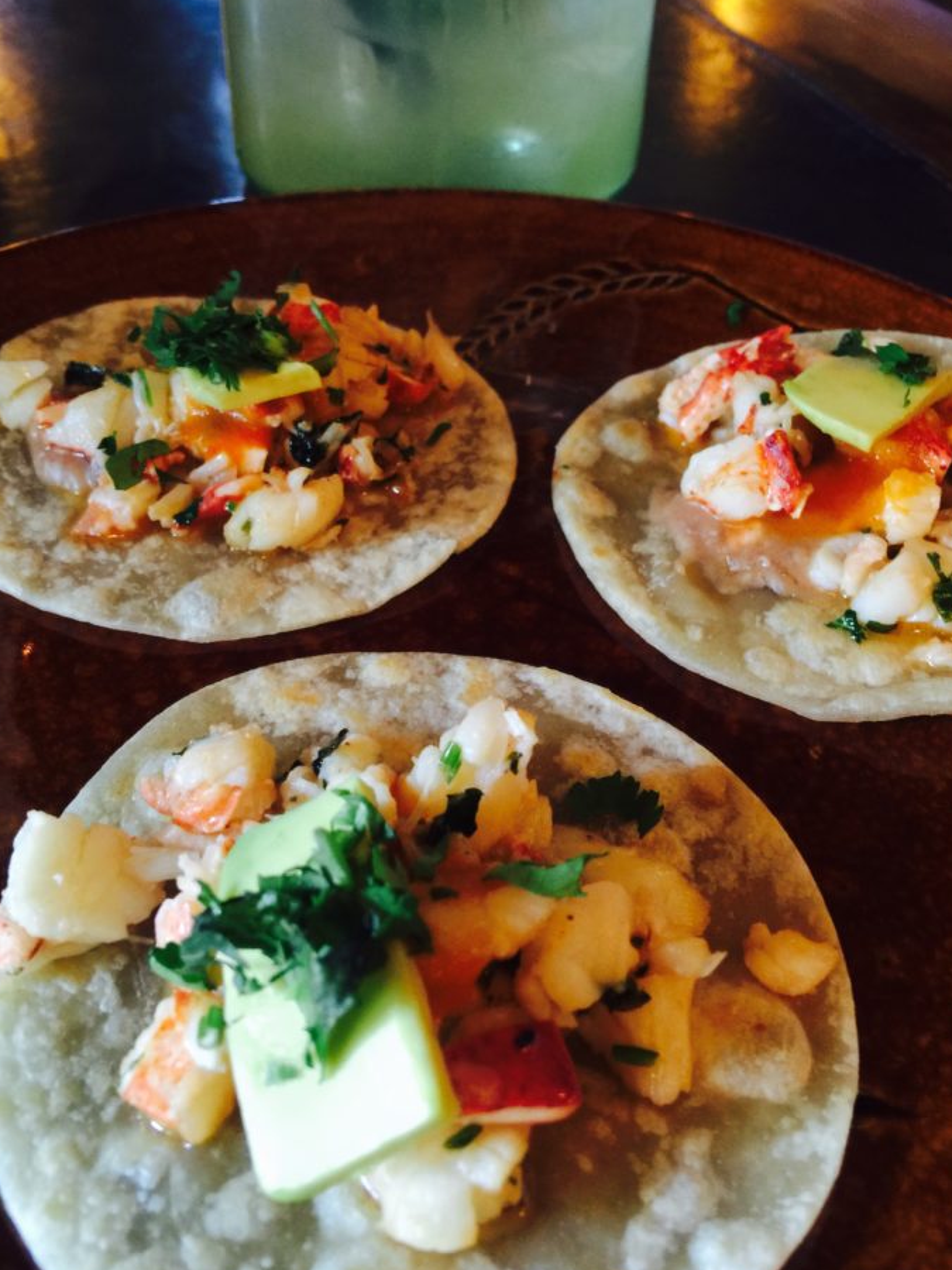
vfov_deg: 55.3
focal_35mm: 33
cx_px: 451
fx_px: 1210
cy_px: 610
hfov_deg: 42.9
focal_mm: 4.15
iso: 64
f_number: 2.2
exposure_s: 1/4
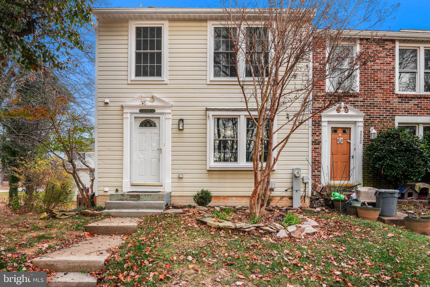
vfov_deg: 53.1
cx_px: 215
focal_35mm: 24
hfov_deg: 73.7
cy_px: 144
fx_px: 287
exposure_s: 1/10
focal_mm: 16
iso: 160
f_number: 7.1
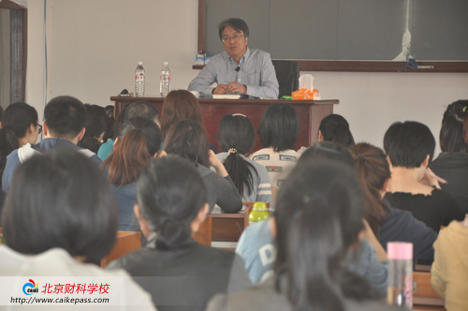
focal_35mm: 158
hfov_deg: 13.1
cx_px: 234
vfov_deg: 8.7
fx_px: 2045
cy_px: 156
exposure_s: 1/30
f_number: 5.6
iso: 800
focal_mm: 105
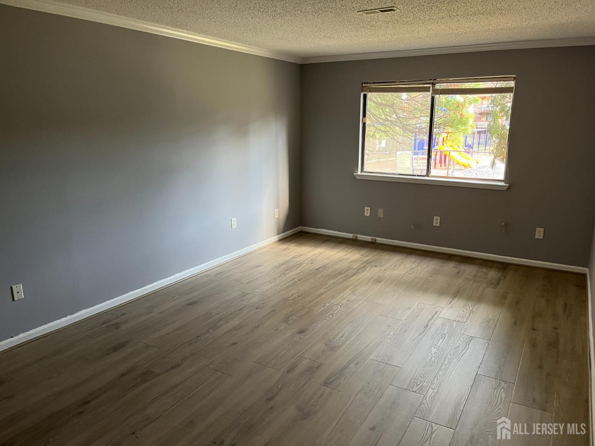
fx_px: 447
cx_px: 298
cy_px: 223
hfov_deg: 67.3
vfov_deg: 53.1
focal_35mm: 26
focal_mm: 5.1
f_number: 1.6
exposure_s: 1/60
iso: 250
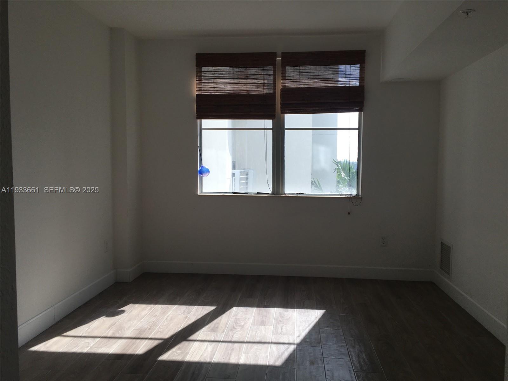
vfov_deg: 48.2
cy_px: 190
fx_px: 426
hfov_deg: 61.7
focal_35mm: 29
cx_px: 254
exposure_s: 1/308
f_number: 2.2
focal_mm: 4.15
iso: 25
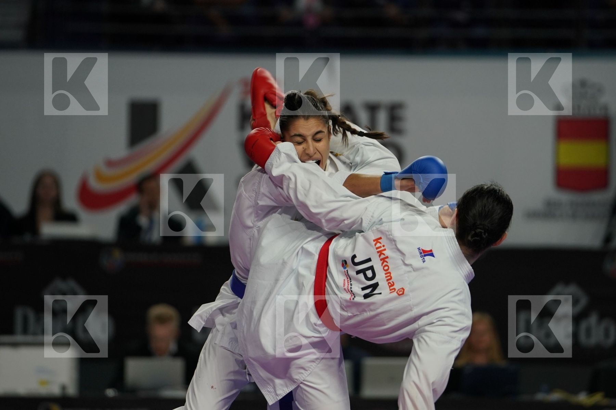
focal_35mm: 300
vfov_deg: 4.6
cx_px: 308
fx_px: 5133
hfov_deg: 6.9
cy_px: 205
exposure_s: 1/1000
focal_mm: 200
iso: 800
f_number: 2.8
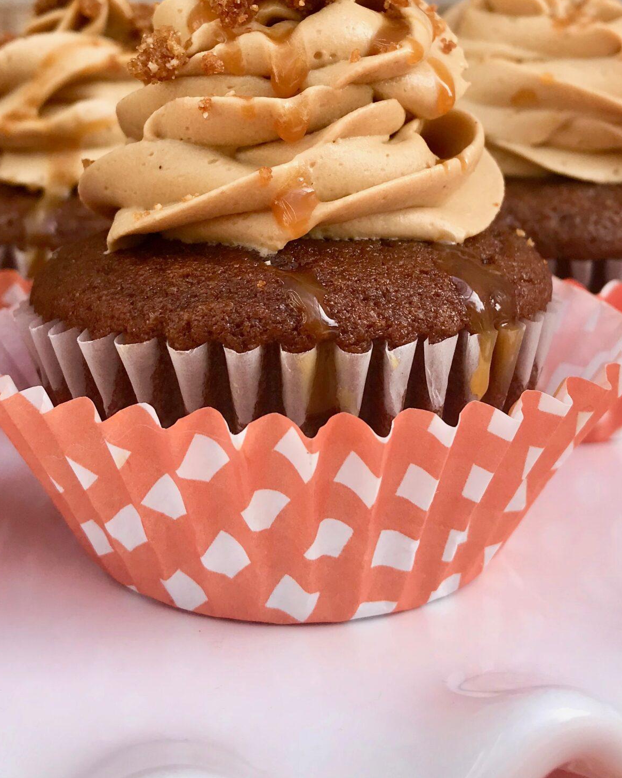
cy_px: 219
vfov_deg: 38.0
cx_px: 318
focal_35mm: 48
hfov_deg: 31.4
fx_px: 1105
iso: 20
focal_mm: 3.99
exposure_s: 1/622
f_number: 1.8
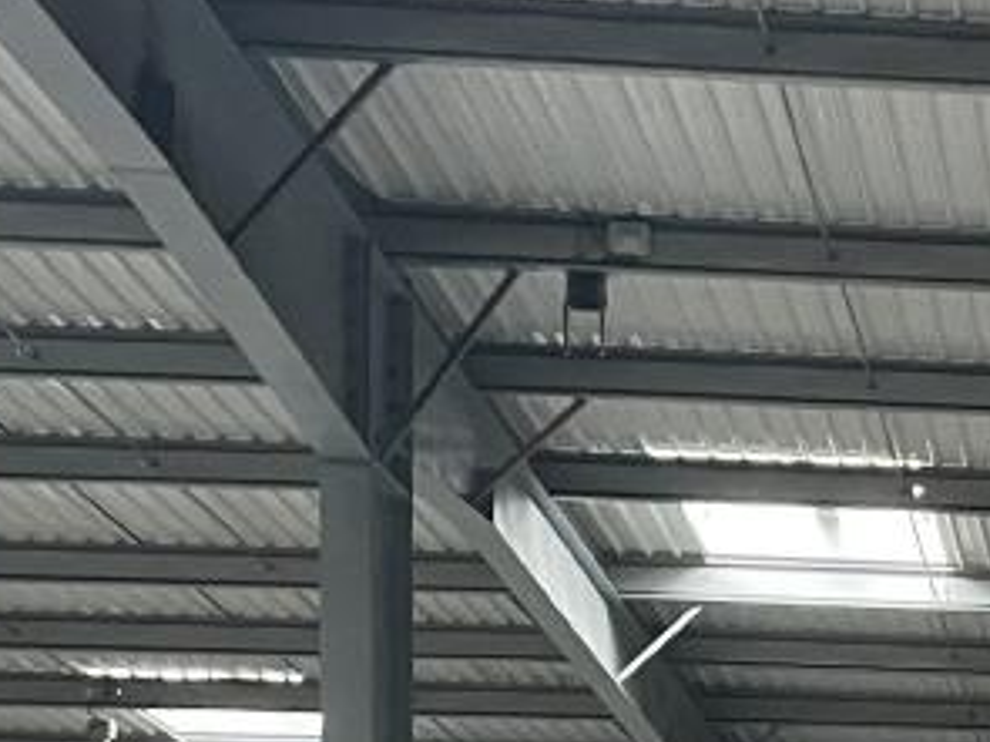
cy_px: 1272
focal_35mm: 113
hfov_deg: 16.1
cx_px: 1456
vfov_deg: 12.2
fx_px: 3230
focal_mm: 4.2
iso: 400
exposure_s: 1/60
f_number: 1.6
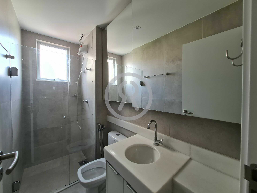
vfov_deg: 89.9
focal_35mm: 13
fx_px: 97
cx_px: 128
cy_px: 96
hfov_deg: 106.2
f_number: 2.2
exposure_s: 1/60
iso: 100
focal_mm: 2.2
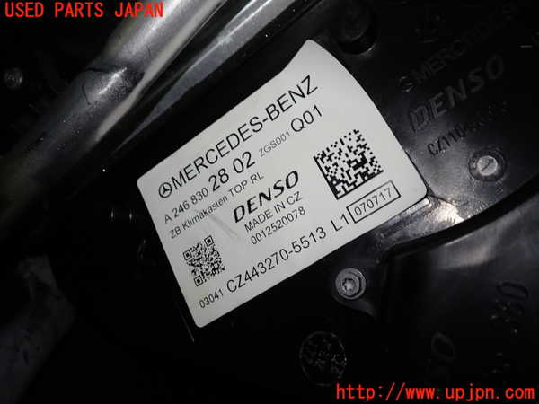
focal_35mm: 30
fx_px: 467
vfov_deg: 46.8
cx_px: 270
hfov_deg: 60.0
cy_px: 202
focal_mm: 5.4
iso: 125
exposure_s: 1/60
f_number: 2.3
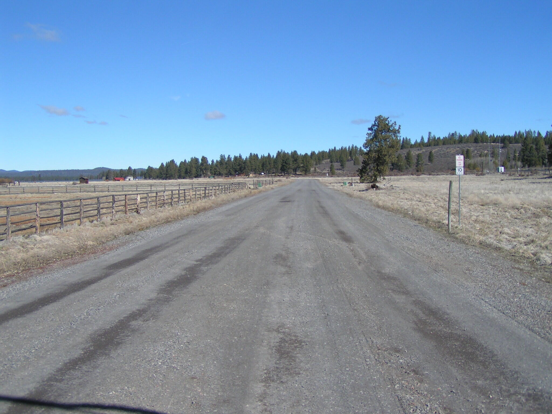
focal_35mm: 38
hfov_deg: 49.0
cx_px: 276
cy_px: 207
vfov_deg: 37.7
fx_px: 606
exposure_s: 1/1000
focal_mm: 5.8
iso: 50
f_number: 3.5
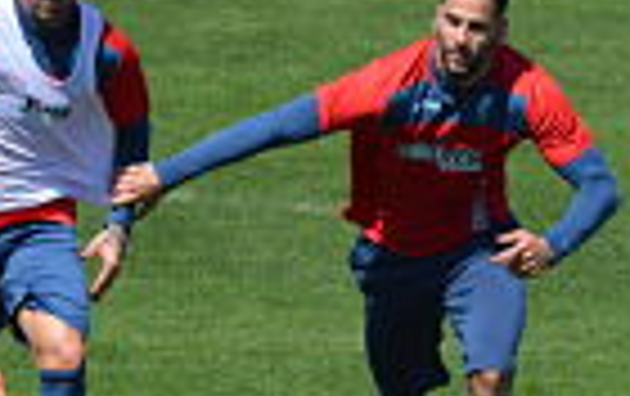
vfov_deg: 1.6
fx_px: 14591
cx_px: 184
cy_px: 279
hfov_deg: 2.5
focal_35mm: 848
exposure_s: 1/1600
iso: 400
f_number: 6.3
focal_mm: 195
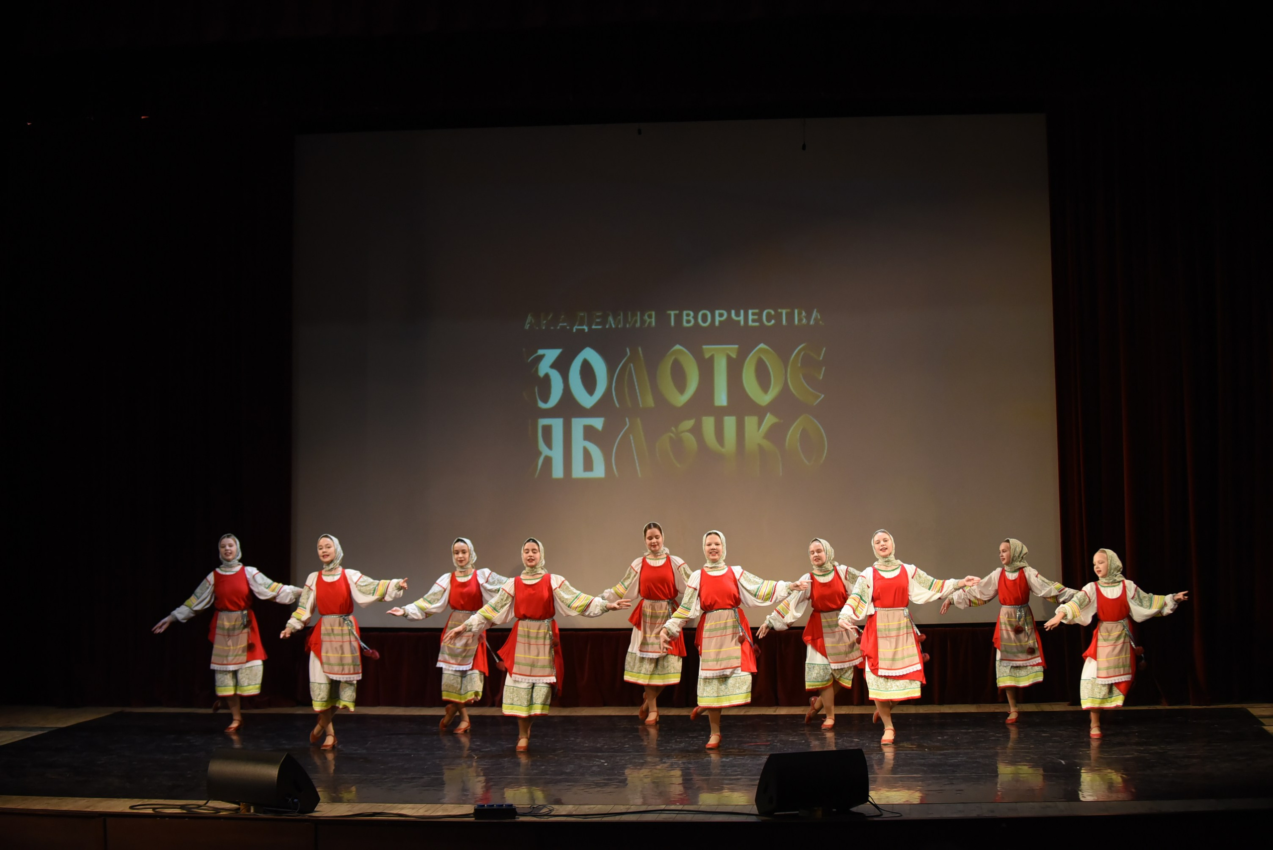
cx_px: 636
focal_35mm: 70
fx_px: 2476
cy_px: 425
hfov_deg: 28.8
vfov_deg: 19.5
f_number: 2.8
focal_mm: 70
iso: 2500
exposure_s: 1/400
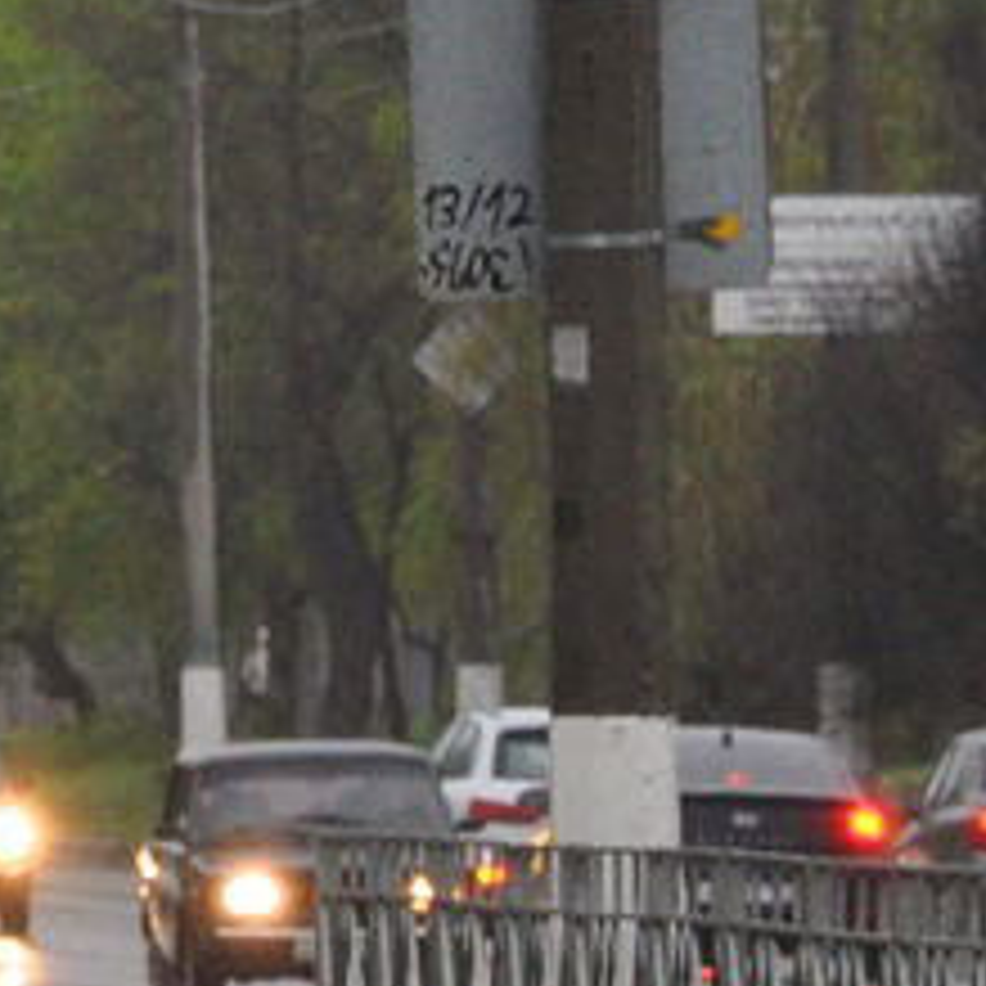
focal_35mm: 854
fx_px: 27512
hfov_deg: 2.0
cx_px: -1189
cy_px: -97
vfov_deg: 2.1
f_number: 5.6
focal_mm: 105
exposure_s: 1/125
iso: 720
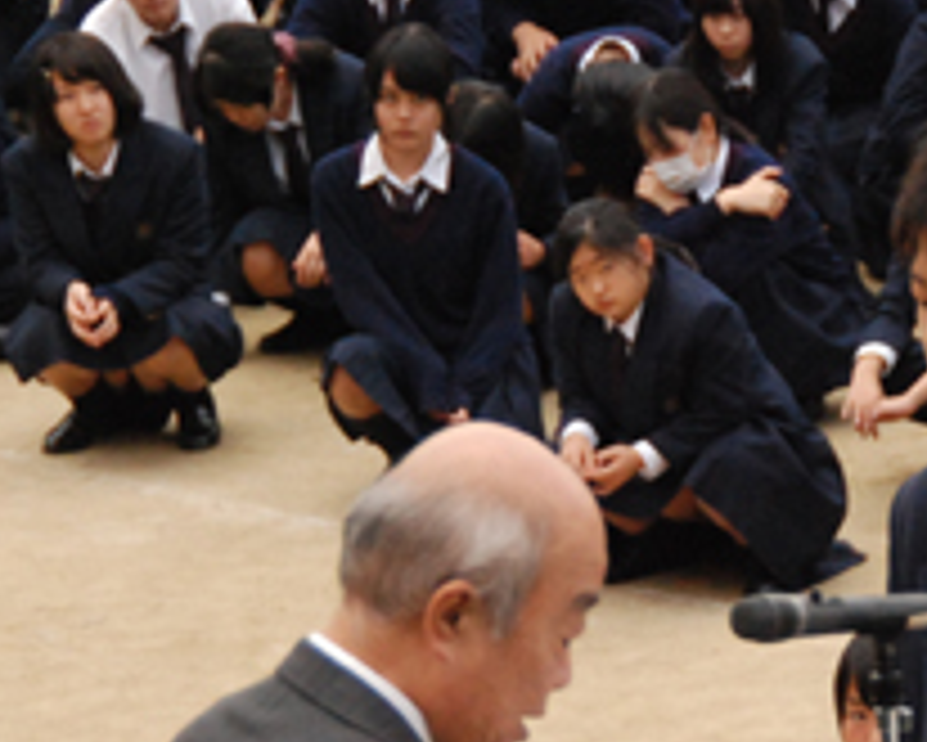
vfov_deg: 6.5
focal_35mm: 238
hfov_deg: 8.1
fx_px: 6533
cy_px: 787
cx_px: 950
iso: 1600
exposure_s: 1/800
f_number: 5
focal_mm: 58
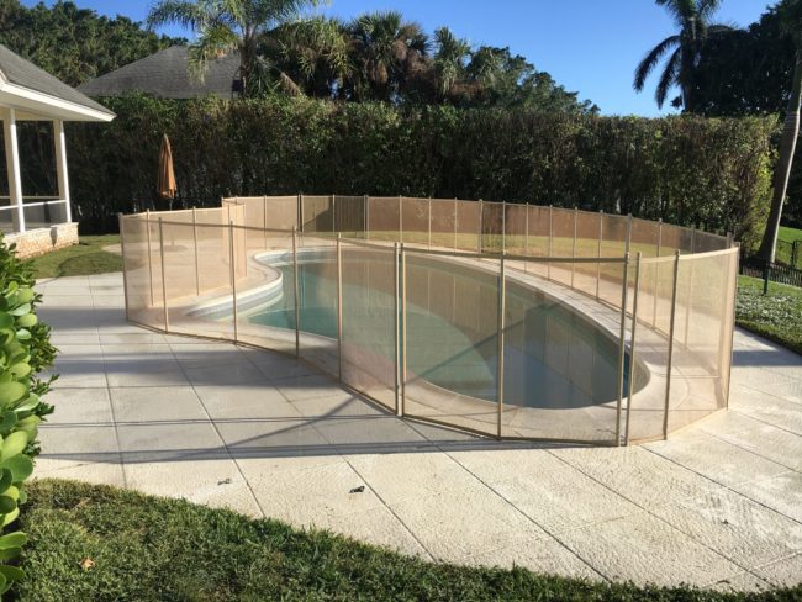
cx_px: 401
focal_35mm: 29
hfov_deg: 61.6
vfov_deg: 48.3
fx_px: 672
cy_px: 301
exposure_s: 1/1451
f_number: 2.2
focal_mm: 4.15
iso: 25
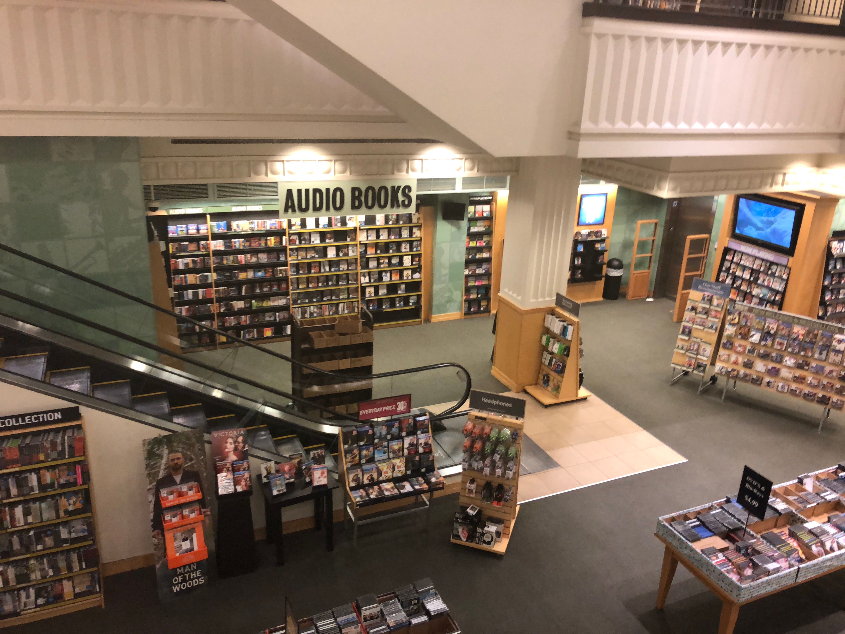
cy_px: 317
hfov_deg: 61.7
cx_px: 422
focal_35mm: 29
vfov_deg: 48.2
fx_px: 708
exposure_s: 1/60
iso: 160
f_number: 1.8
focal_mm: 3.99
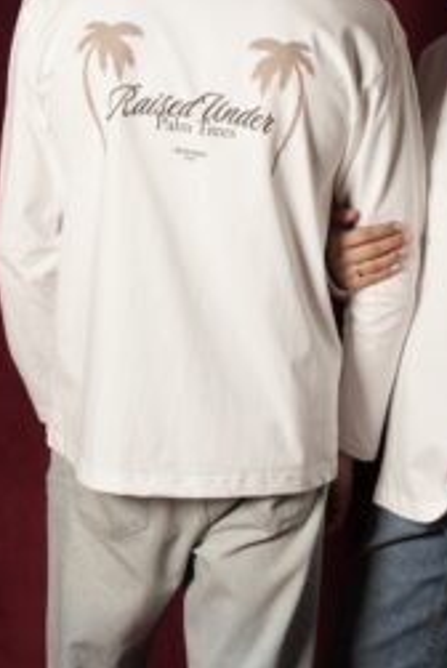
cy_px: 77
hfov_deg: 13.4
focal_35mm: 102
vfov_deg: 19.7
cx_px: 333
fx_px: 1894
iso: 160
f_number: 2.8
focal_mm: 57
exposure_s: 1/200
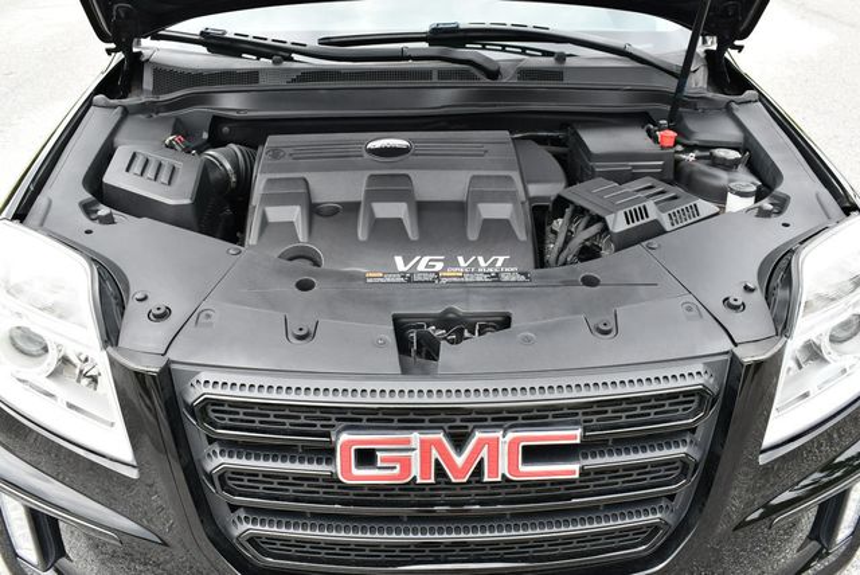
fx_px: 861
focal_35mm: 36
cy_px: 288
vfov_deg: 36.9
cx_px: 430
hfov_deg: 53.1
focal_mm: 18
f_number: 5.6
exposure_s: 1/250
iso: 320
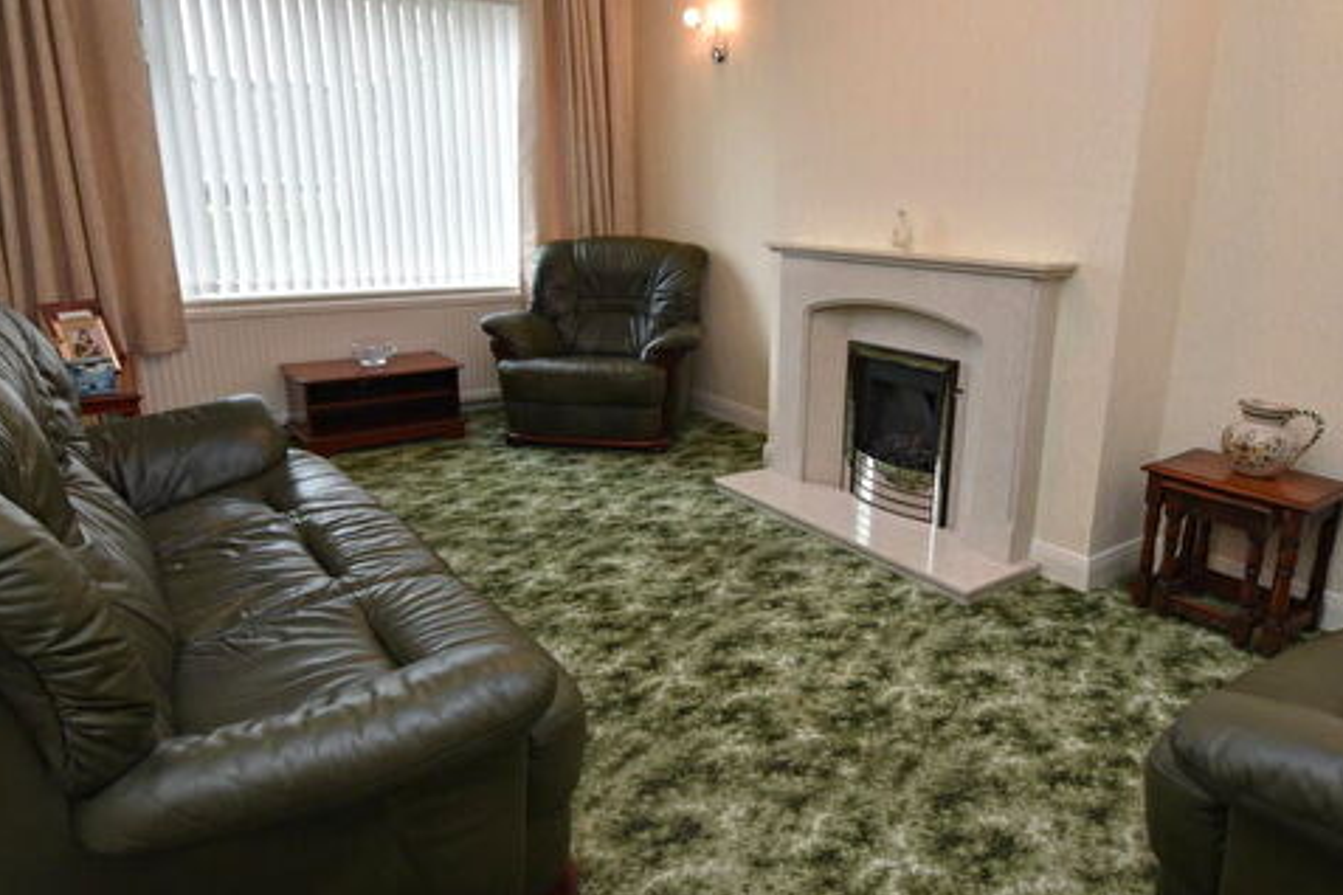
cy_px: 429
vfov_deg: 57.2
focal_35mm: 22
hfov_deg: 78.3
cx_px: 752
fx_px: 821
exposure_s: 1/60
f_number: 4
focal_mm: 10
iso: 250
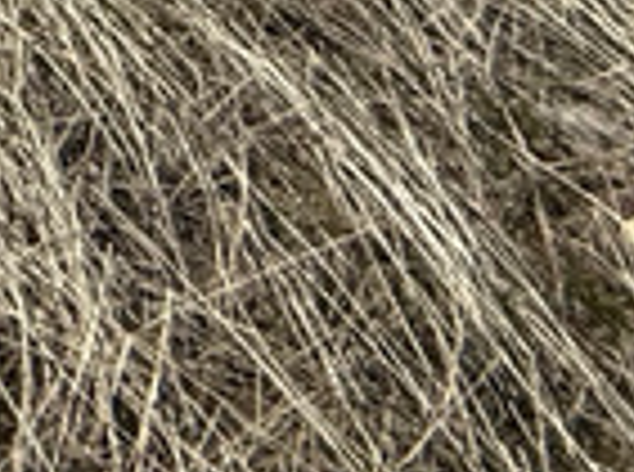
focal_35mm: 102
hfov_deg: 11.4
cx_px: -1264
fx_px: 1863
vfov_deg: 9.7
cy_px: -1088
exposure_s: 1/3125
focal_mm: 2.22
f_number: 2.2
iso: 64
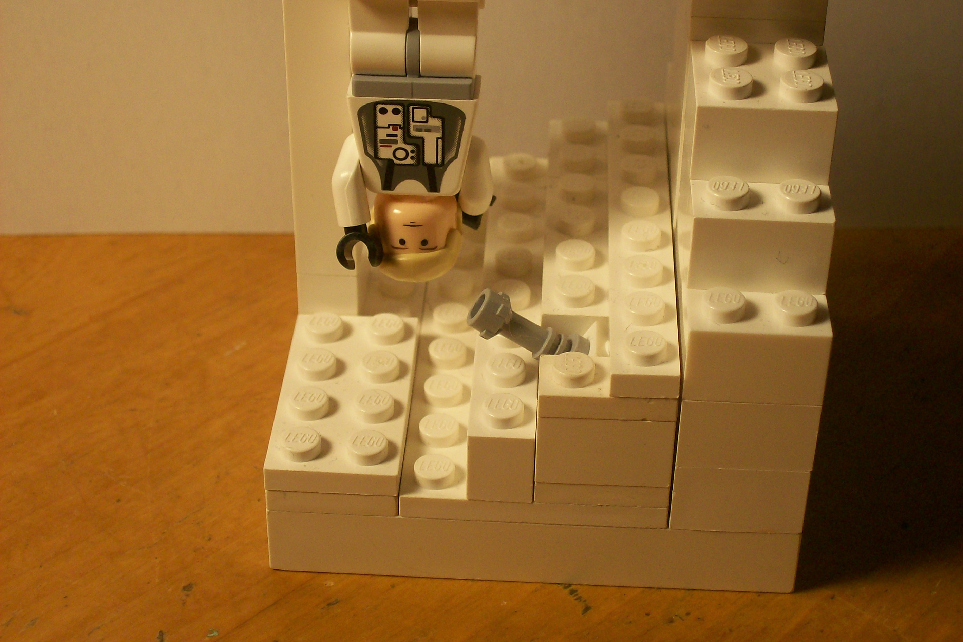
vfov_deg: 18.7
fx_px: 1953
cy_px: 312
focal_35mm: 73
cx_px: 483
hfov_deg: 27.7
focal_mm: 11.6
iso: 94
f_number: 3.8
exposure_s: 1/72.4
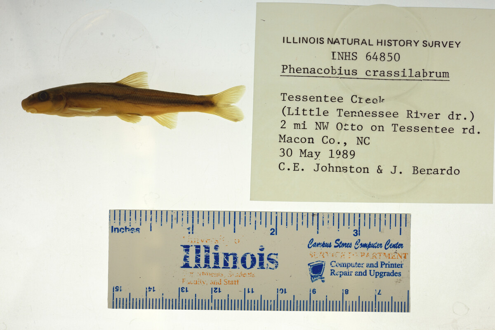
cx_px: 248
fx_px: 825
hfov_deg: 33.4
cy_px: 165
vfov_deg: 22.6
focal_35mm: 60
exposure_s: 1/200
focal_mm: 60
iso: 100
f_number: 10
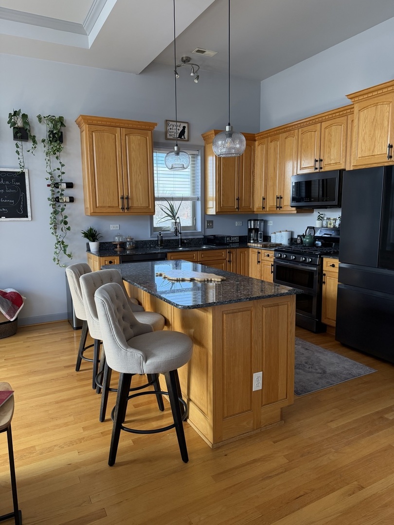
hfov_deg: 56.8
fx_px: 364
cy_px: 262
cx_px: 197
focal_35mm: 24
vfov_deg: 71.6
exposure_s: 1/220
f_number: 1.78
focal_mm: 6.76
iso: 200
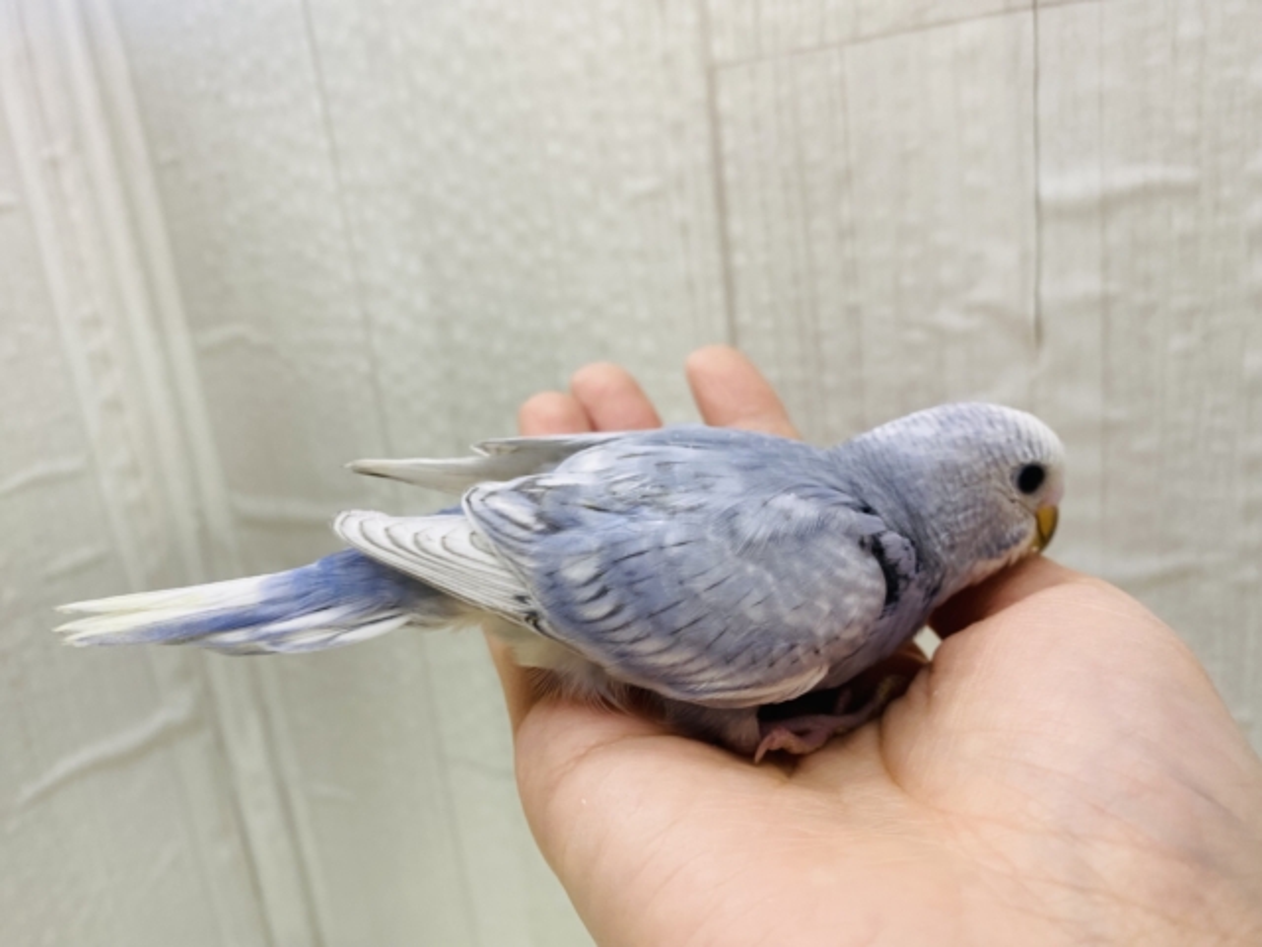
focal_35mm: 25
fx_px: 911
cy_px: 474
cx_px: 631
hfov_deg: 69.4
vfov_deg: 54.9
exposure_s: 1/100
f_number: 1.8
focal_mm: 4.25
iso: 80
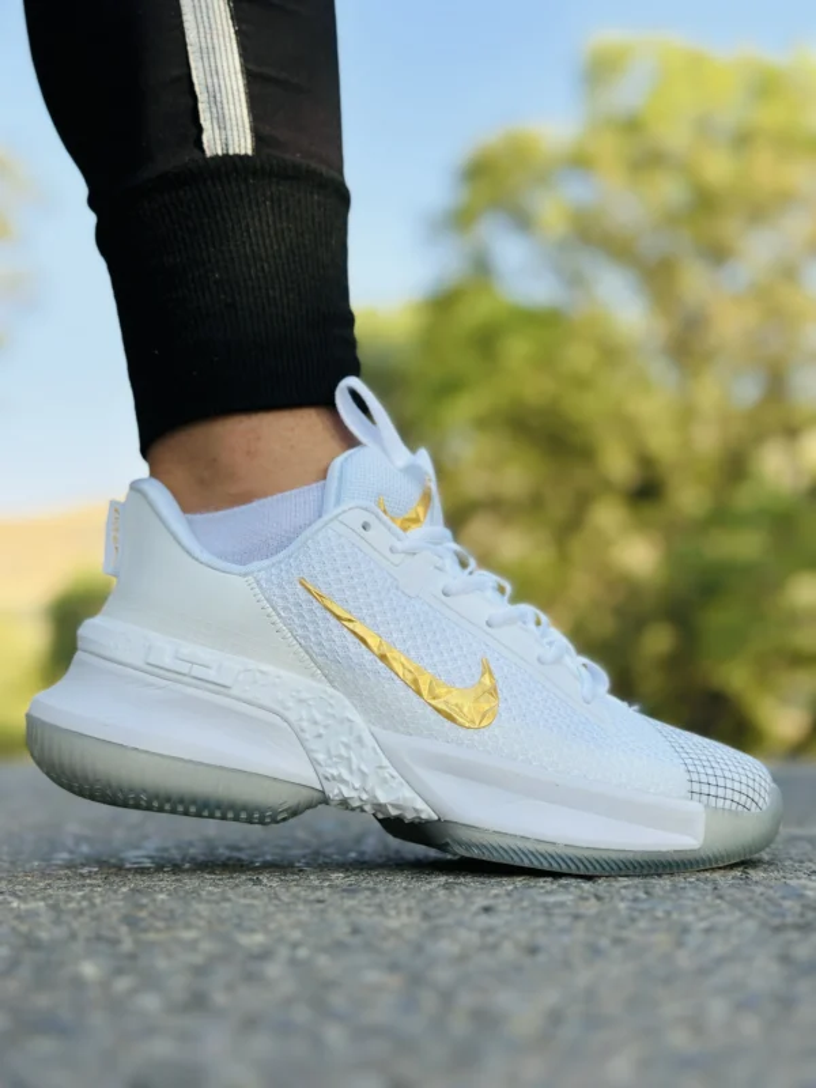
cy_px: 544
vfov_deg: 39.7
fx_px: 1509
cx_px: 408
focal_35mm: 48
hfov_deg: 30.3
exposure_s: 1/1639
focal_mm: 6.86
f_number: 1.78
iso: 80
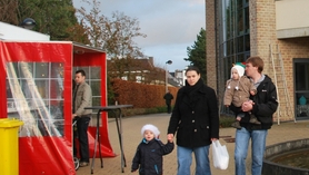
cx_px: 281
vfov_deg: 19.7
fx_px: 500
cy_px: 59
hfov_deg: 32.5
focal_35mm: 61
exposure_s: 1/60
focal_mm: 18
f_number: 4
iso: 200
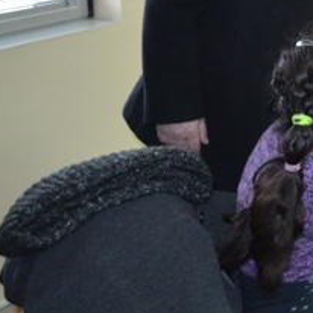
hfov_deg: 16.7
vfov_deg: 19.0
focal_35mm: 89
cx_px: 538
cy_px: -2
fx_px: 910
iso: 1250
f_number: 3.5
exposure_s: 1/60
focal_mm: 18
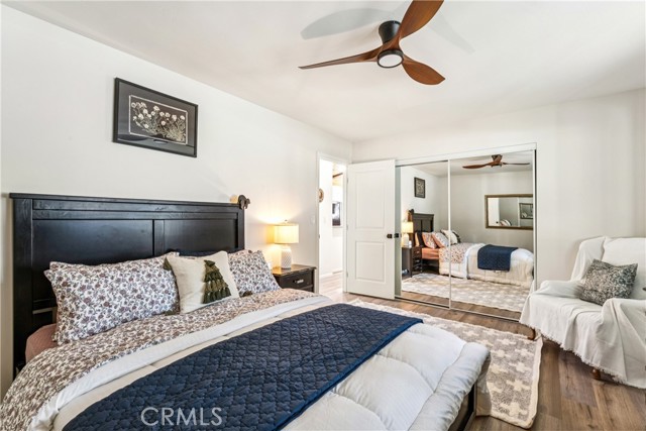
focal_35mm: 16
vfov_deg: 73.1
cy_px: 216
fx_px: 291
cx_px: 323
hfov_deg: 96.0
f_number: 13
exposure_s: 4
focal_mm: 16.2
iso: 100
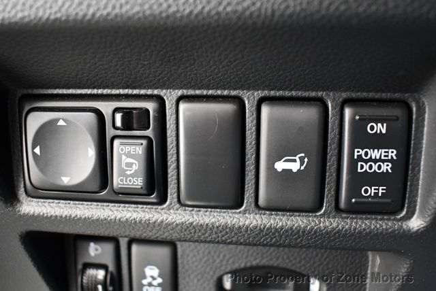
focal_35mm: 36
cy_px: 146
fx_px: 436
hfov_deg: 53.1
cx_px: 218
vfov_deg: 36.9
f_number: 3.5
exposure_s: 1/60
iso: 3200
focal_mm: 18
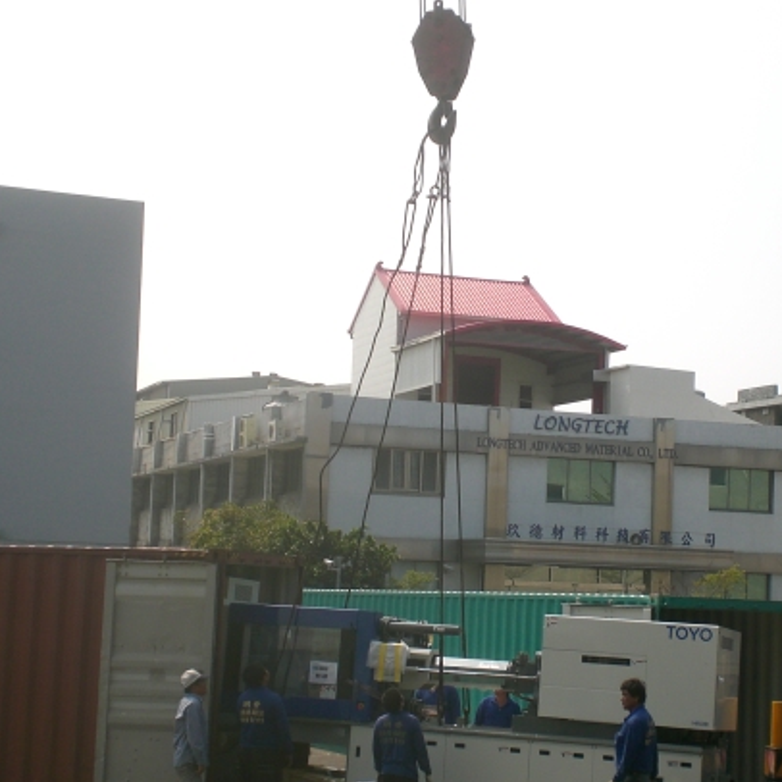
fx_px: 1815
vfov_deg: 24.3
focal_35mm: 71
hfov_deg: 24.2
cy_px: 435
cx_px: 510
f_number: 5.1
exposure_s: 1/500
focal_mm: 8.44
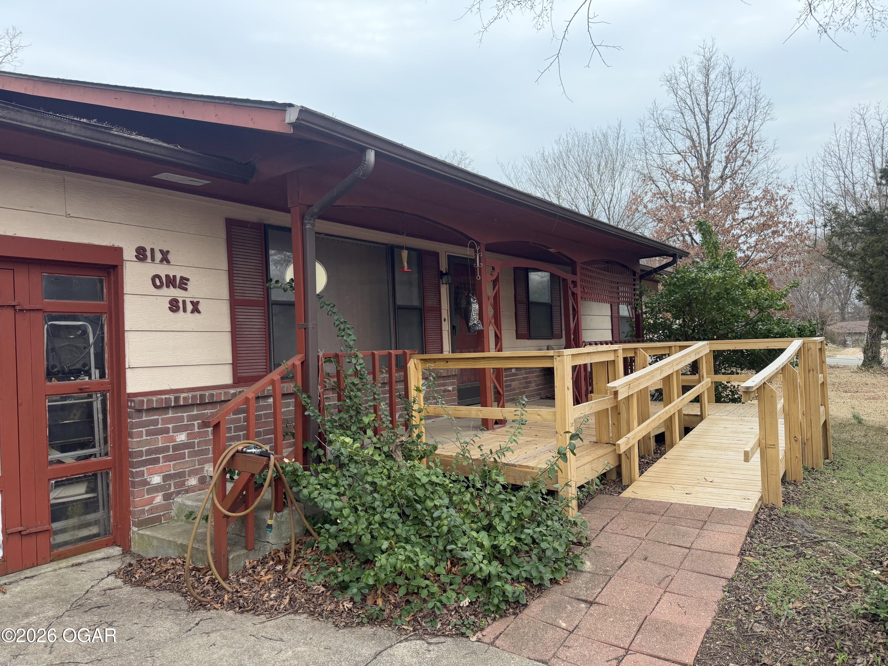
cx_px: 444
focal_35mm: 24
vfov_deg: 56.8
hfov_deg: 71.6
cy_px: 333
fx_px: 616
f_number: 1.78
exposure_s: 1/172
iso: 100
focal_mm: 6.76
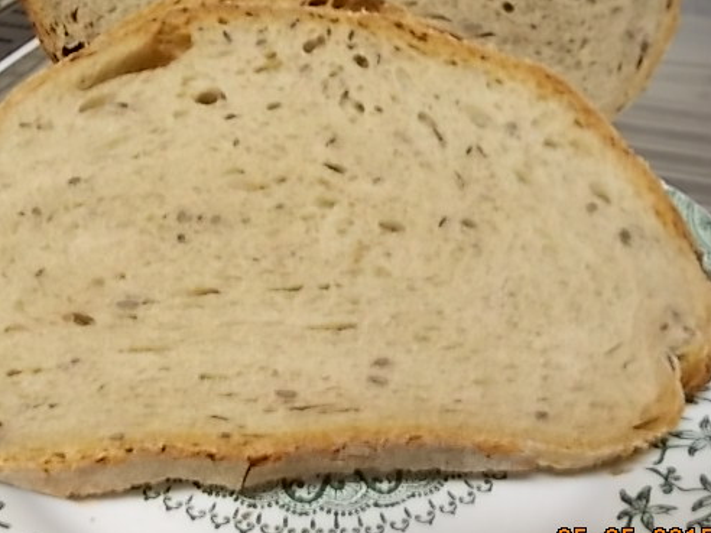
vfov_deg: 36.8
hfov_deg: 47.7
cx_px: 299
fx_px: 801
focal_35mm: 39
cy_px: 276
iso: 200
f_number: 3.4
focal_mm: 5.3
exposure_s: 1/5
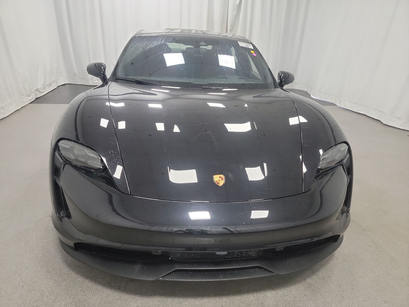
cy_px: 154
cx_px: 204
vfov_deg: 56.8
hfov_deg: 71.6
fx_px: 284
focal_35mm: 24
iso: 459
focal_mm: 6.7
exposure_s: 1/59
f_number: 1.8
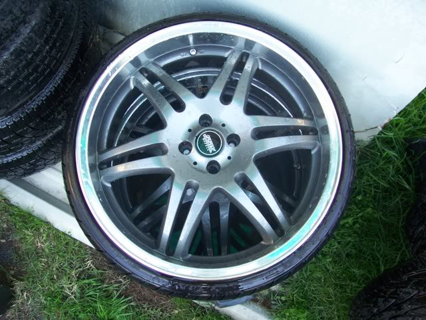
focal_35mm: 34
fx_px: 419
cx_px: 213
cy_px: 160
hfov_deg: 53.9
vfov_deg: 41.8
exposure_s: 1/30
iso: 125
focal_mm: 5.6
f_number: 2.7
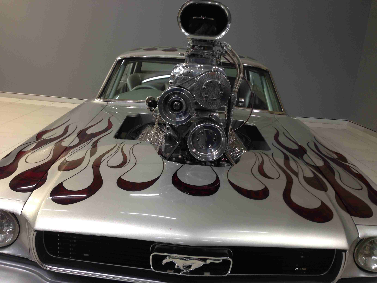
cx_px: 188
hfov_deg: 55.4
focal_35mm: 33
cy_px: 142
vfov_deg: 42.9
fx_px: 359
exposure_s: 1/33
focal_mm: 4.12
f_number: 2.4
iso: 50
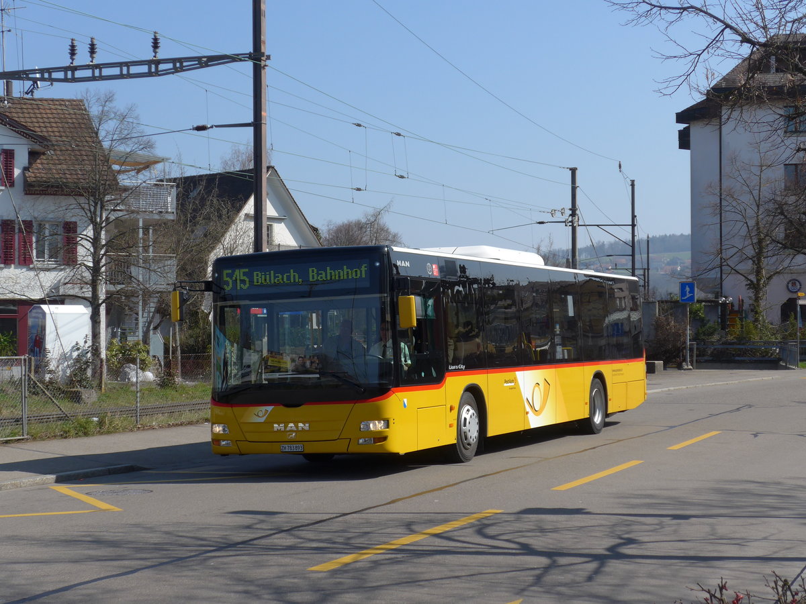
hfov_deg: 31.2
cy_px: 302
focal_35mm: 62
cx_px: 403
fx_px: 1444
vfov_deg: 23.7
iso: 80
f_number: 3.7
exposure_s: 1/1300
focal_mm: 12.7
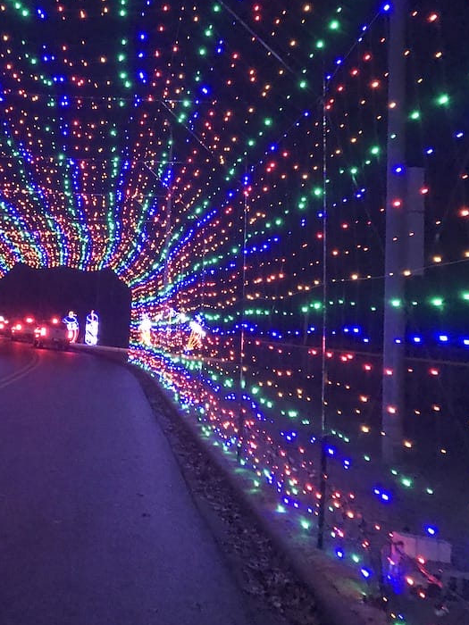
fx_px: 867
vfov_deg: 39.3
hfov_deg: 29.6
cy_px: 216
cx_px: 95
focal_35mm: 48
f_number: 1.8
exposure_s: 1/4
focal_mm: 3.99
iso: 100
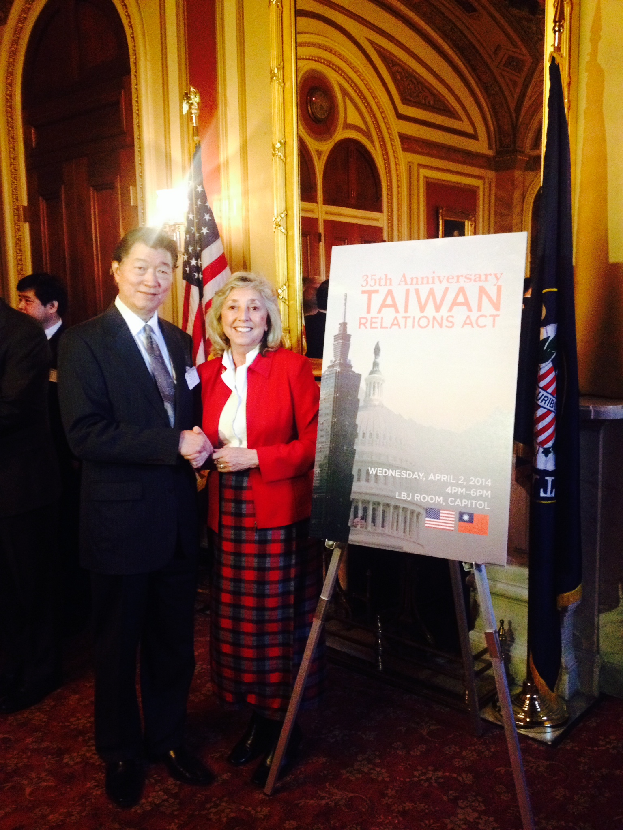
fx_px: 840
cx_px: 312
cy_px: 415
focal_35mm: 35
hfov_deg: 40.7
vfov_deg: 52.6
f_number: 2.4
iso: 500
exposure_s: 1/15
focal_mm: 4.28
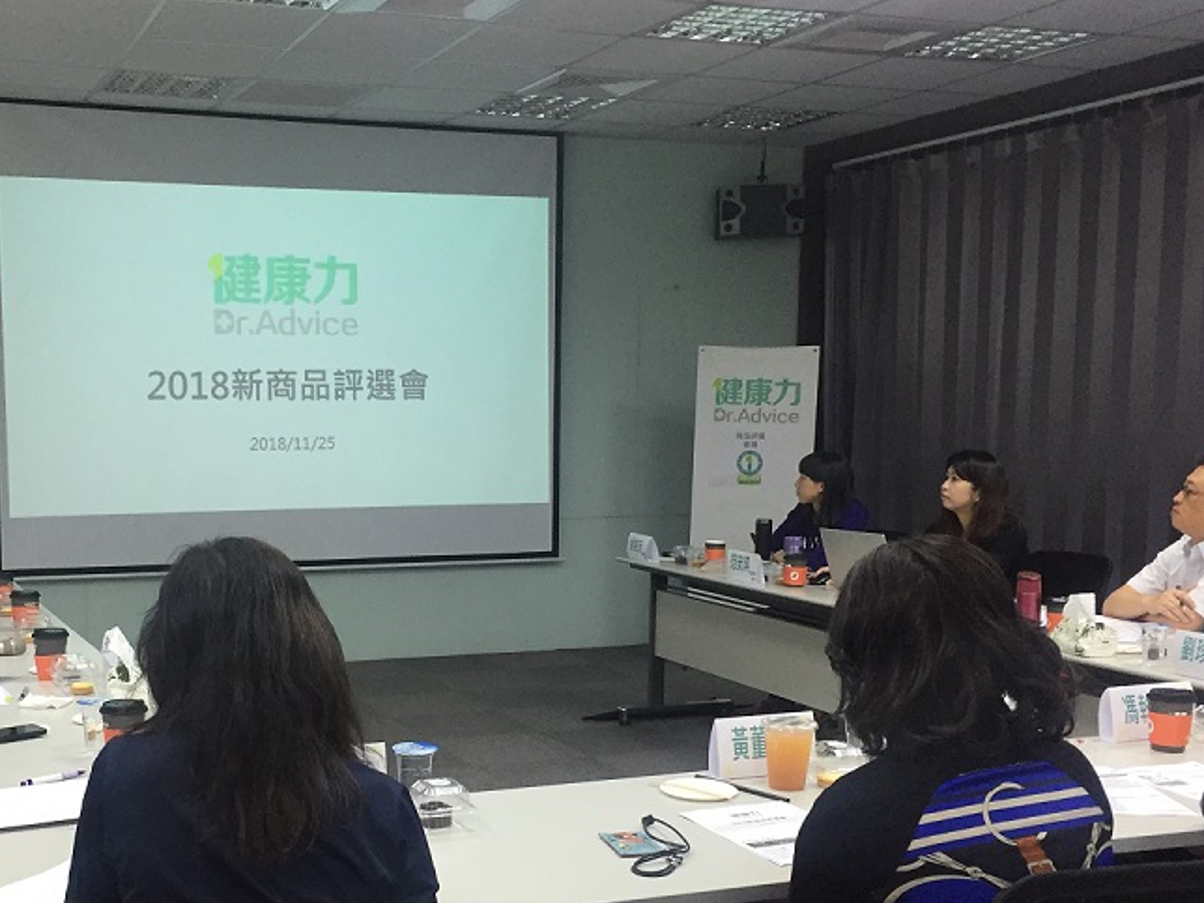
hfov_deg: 41.6
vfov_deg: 31.9
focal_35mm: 45
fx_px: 1565
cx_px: 417
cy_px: 609
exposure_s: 1/30
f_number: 2.2
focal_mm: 4.15
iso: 50
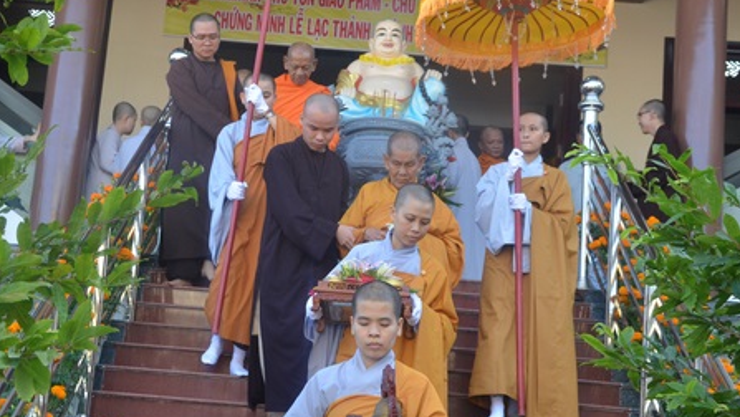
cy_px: 186
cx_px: 321
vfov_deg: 15.2
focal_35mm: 80
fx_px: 1566
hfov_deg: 26.6
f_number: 8
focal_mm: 35
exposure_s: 1/250
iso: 800
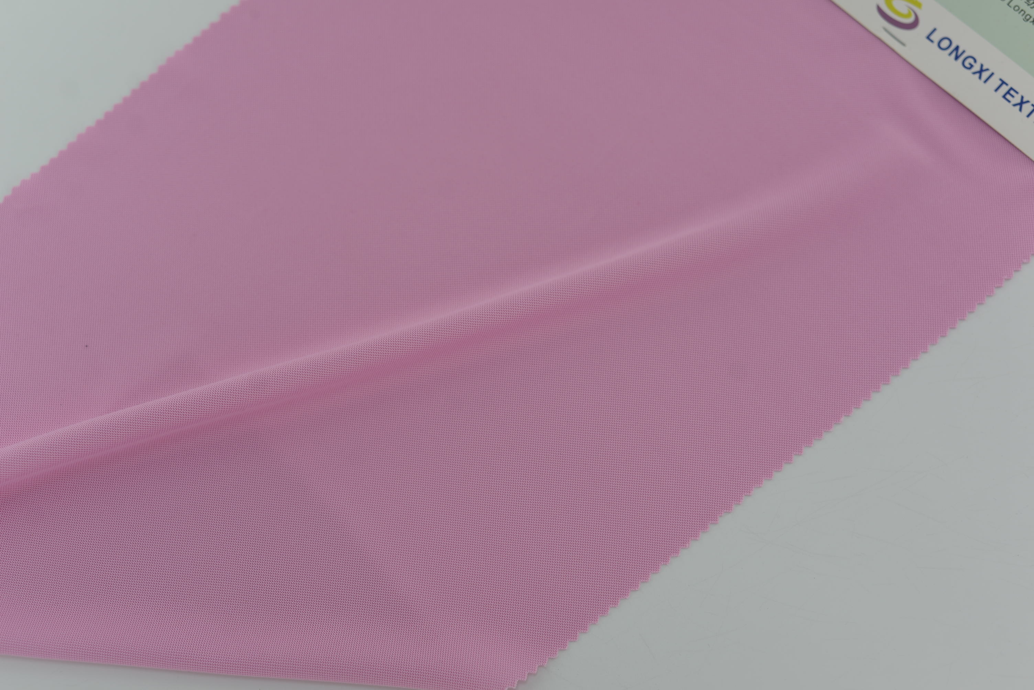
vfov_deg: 27.0
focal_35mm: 50
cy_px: 345
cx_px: 517
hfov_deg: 39.6
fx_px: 1437
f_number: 3.5
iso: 100
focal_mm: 50
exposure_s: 1/320
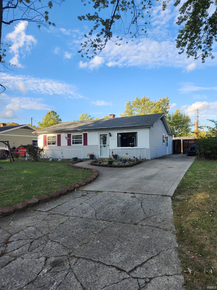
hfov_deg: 58.9
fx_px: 192
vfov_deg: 73.9
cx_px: 108
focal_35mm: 23
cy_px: 145
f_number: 1.8
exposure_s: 1/541
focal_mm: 5.4
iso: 20
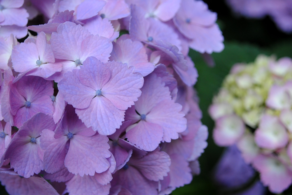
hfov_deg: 36.8
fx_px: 438
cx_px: 146
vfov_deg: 25.1
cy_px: 98
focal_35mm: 54
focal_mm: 36
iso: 400
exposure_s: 1/160
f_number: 5
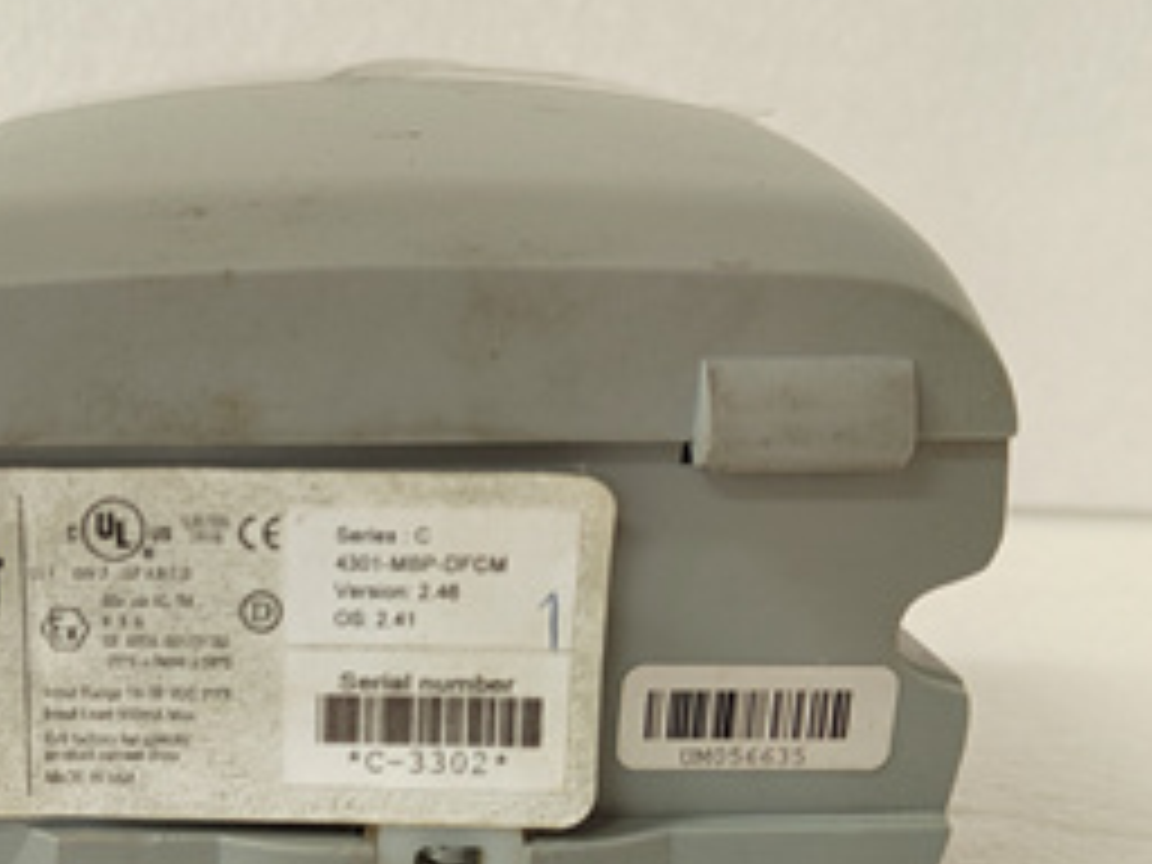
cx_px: 234
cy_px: 700
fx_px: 1498
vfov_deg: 31.3
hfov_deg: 40.4
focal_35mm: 45
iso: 1300
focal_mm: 5.52
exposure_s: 1/50
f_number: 1.9
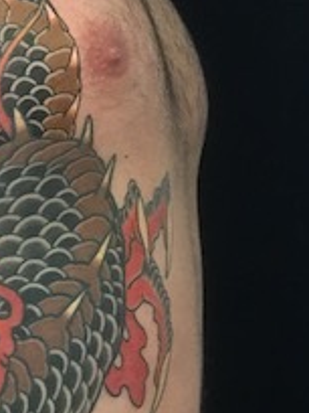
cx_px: -53
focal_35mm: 91
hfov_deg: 15.7
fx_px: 1083
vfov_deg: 21.2
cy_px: 354
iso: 250
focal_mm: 4.15
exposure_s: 1/17
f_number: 2.2
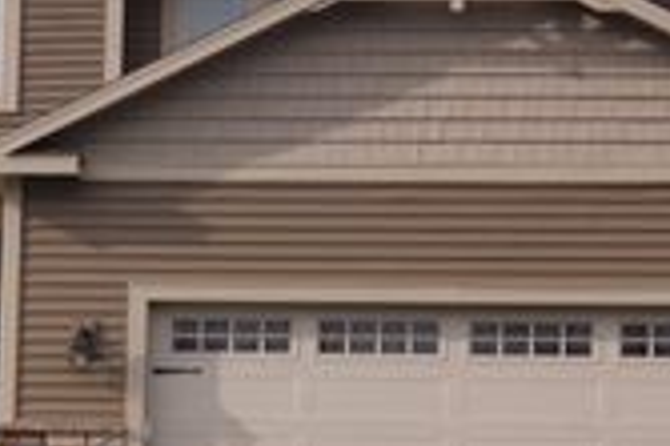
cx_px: 201
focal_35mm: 126
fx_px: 2343
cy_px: 275
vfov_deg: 10.9
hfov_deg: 16.2
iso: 100
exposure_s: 1/100
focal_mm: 28
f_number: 11
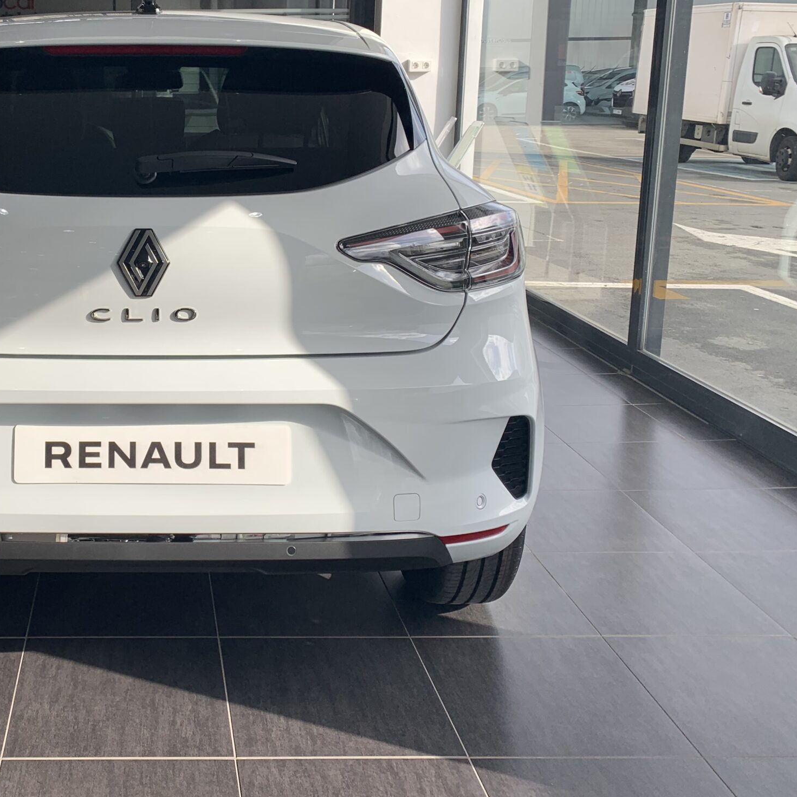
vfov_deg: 41.5
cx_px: 158
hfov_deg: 40.1
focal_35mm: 40
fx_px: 1042
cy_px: 286
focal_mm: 4.25
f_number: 1.8
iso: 25
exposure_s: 1/631
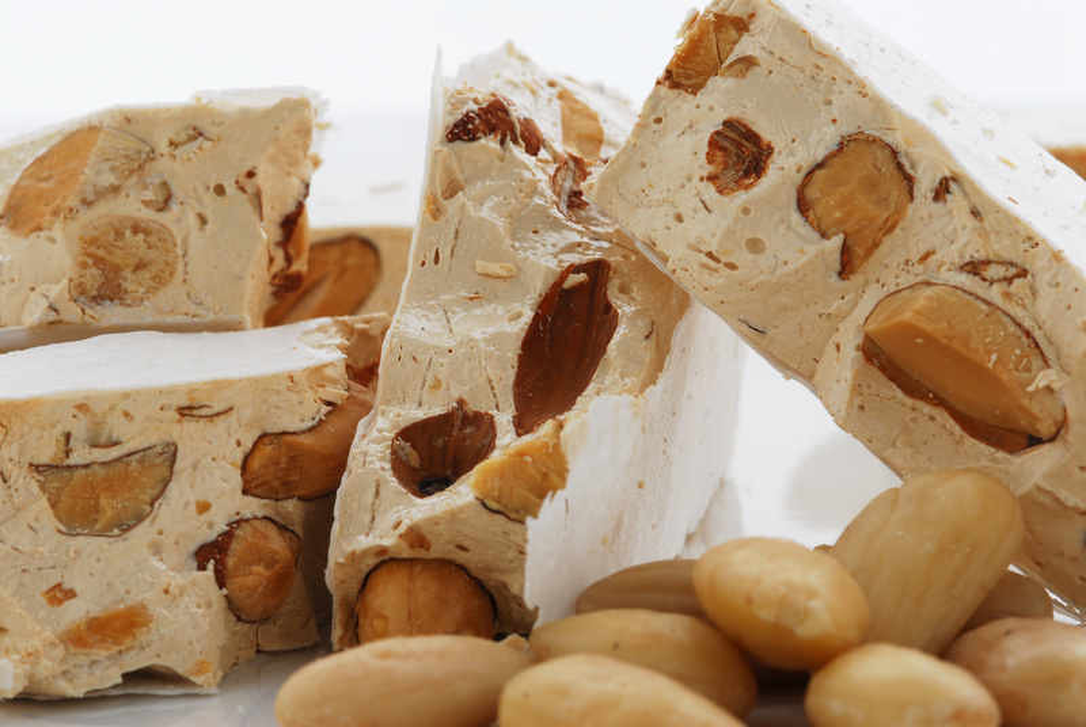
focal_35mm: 158
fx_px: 4758
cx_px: 543
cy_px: 364
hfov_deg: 13.0
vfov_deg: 8.7
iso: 100
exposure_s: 1/80
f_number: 29
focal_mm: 105
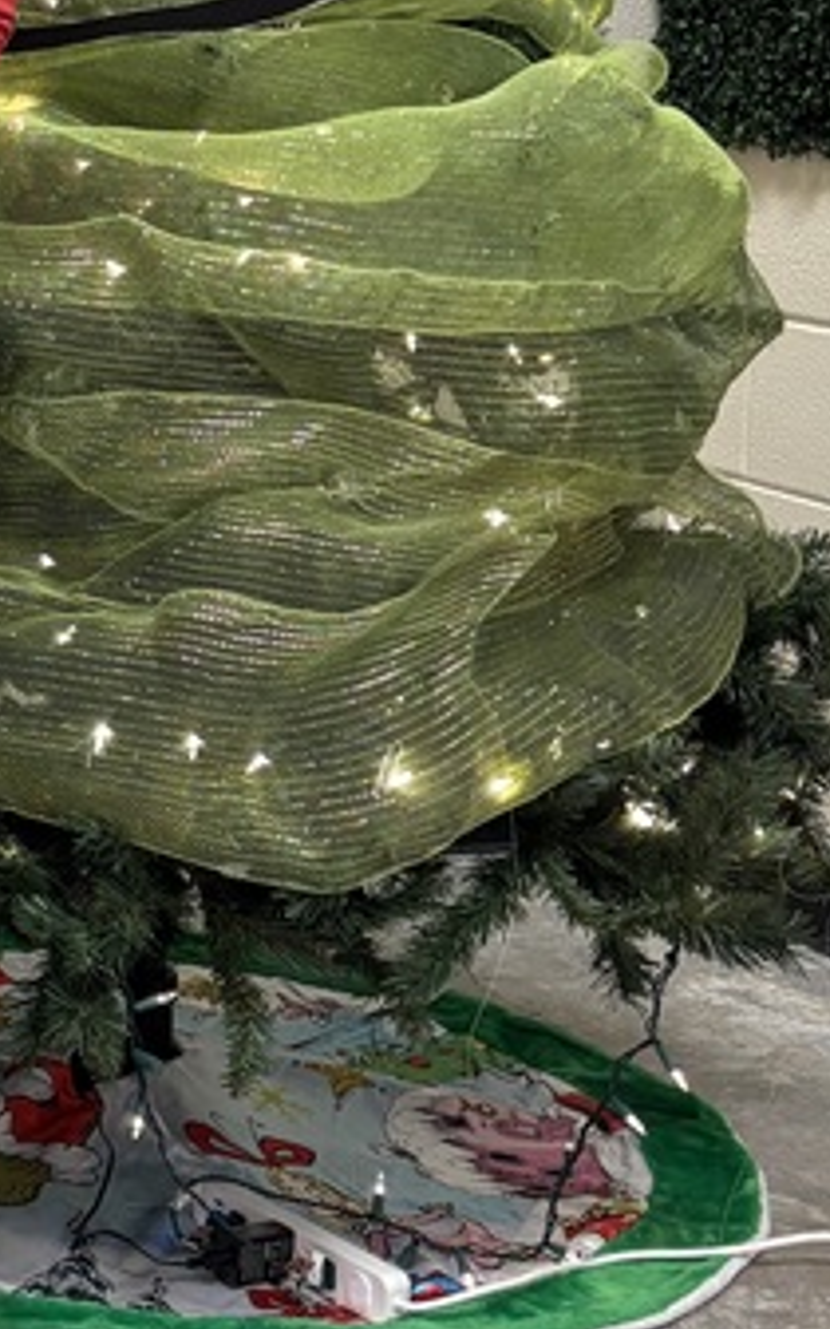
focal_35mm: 84
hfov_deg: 13.9
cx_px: -664
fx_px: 3040
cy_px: 415
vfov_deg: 24.5
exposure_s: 1/60
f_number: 1.6
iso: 160
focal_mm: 5.96
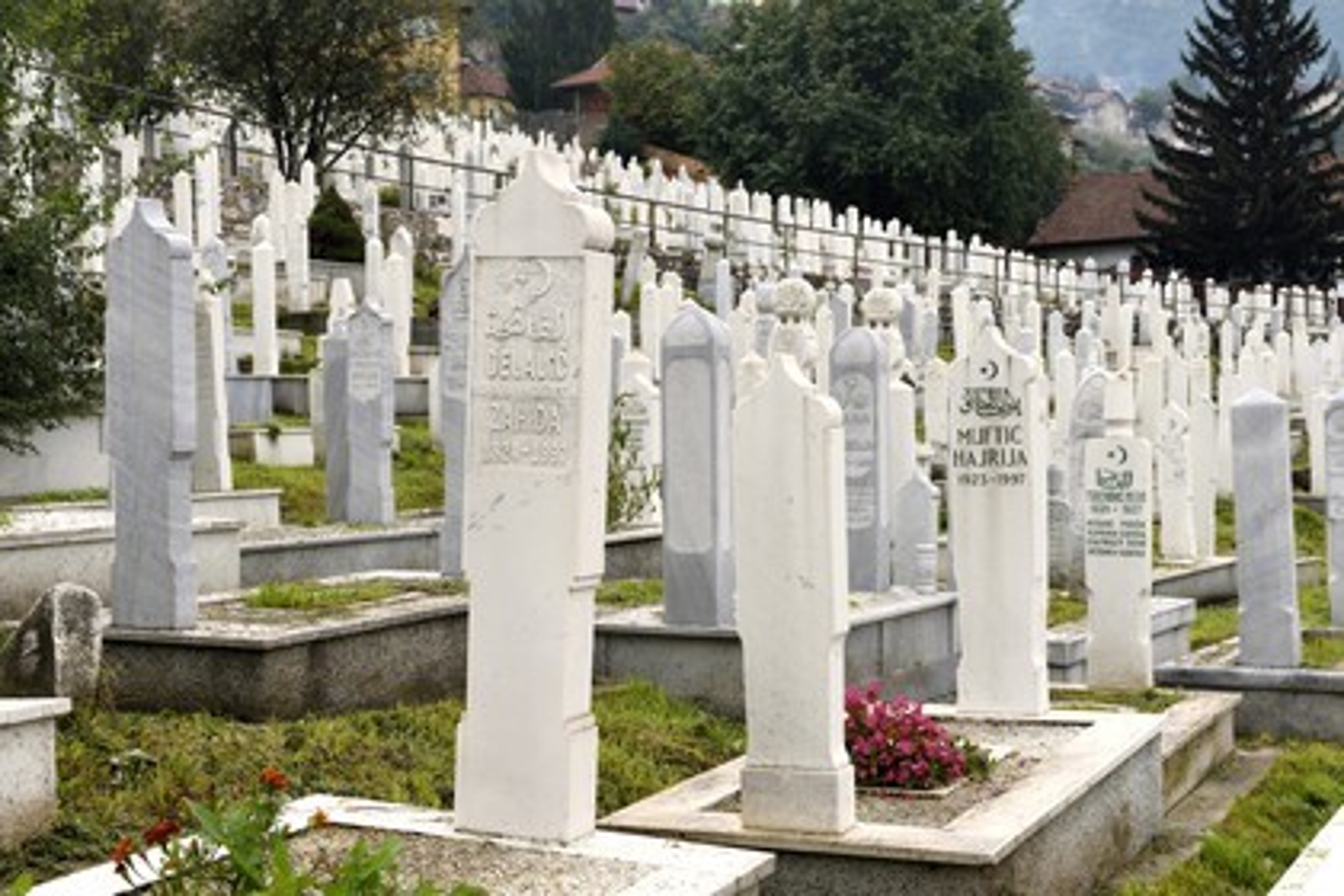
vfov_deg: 26.0
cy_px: 448
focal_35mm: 52
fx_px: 1941
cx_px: 672
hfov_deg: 38.2
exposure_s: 1/160
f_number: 16
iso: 800
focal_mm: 52
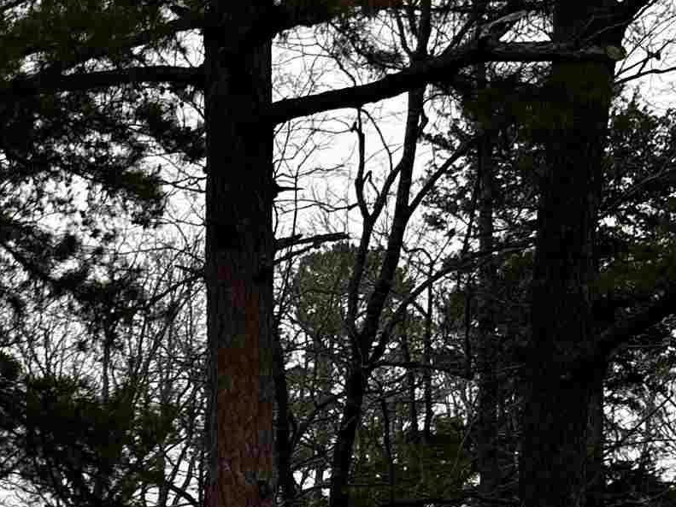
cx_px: -561
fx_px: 1972
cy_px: 649
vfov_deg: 14.1
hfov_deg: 16.2
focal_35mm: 101
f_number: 1.5
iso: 50
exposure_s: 1/604
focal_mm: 5.7
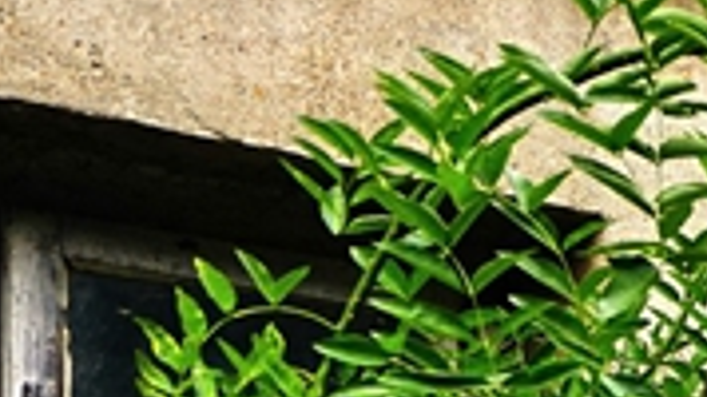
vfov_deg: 10.3
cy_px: 689
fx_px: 2099
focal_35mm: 112
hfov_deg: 13.3
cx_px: 1764
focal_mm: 19
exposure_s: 1/320
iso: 100
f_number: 4
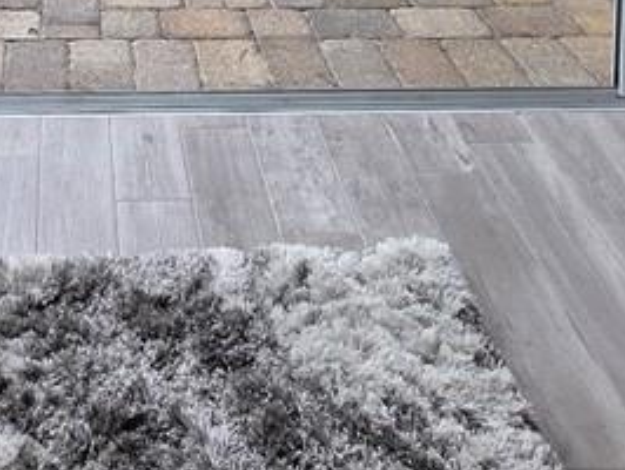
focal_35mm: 50
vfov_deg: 19.6
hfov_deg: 35.8
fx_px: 904
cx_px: 61
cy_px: -421
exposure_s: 1/415
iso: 40
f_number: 1.9
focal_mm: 2.2
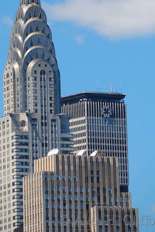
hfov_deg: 3.4
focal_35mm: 400
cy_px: 50
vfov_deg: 5.1
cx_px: 60
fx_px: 2579
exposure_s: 1/400
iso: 100
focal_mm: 170
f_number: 5.6
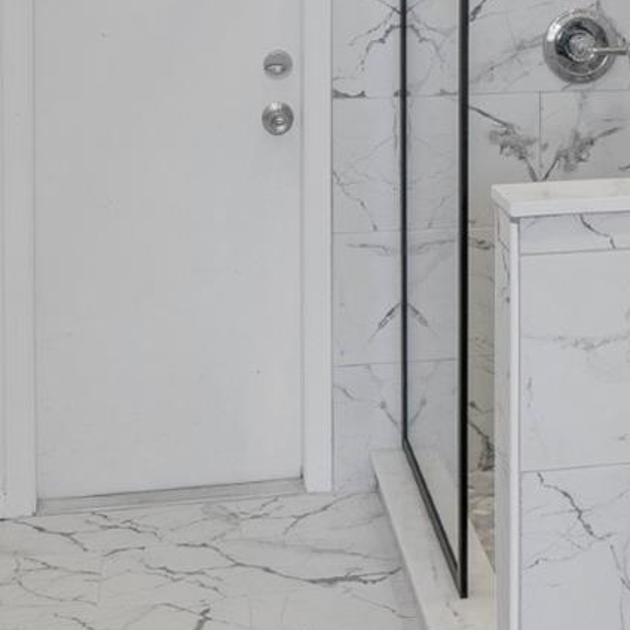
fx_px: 1585
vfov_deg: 21.8
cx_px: 642
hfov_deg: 21.6
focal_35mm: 77
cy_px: 37
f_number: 7.1
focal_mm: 16
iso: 200
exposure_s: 1/6
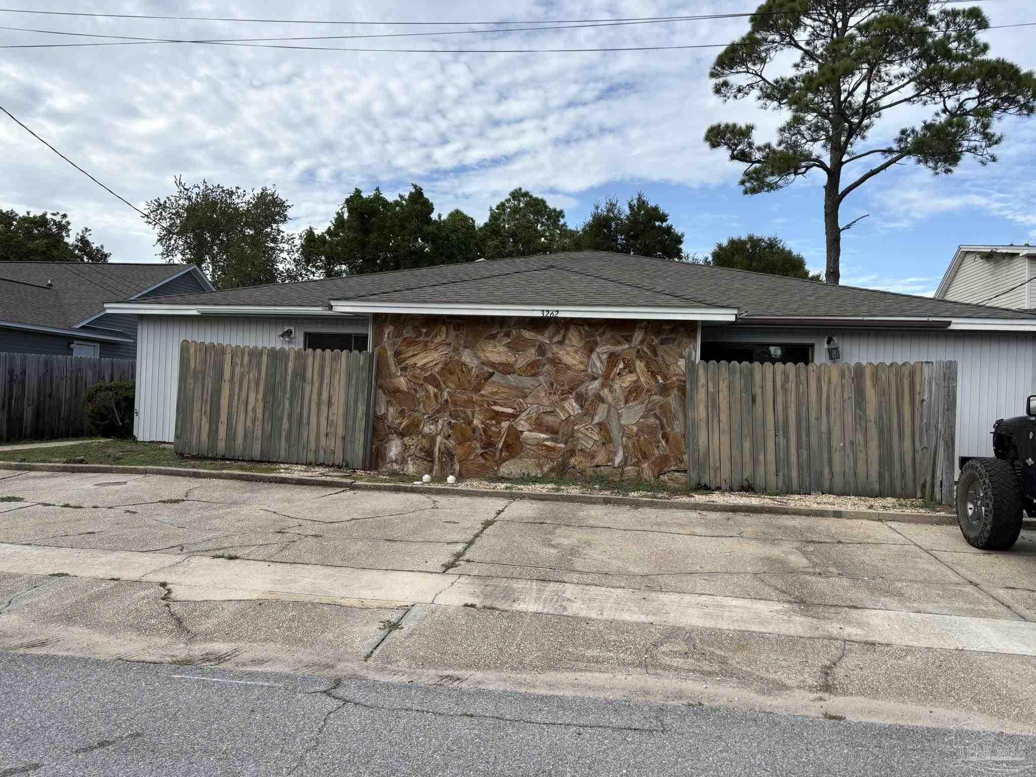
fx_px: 778
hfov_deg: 67.3
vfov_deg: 53.1
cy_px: 388
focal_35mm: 26
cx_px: 518
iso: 50
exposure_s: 1/2141
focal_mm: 5.96
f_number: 1.6
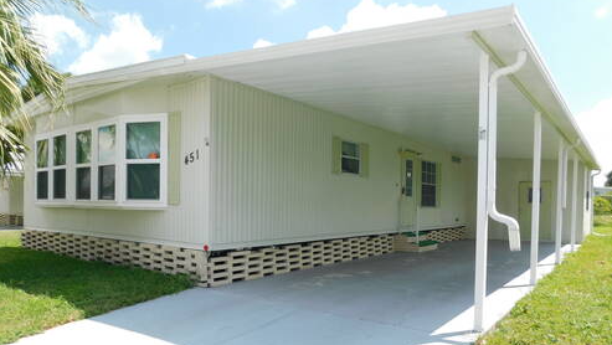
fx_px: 422
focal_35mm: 26
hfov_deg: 71.9
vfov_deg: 44.0
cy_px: 221
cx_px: 313
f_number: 3
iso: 125
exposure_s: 1/1000
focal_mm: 4
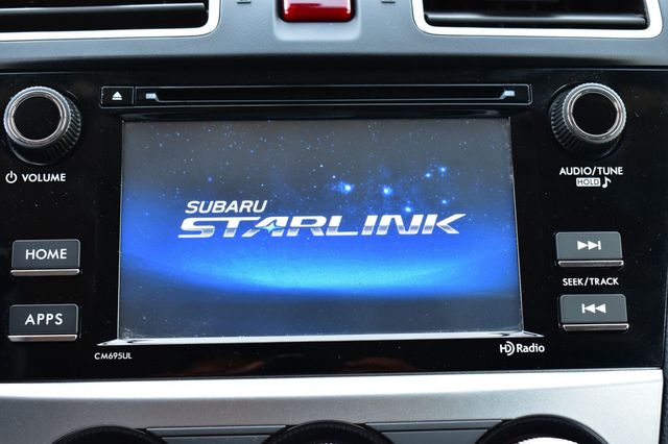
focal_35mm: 54
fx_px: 1001
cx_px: 334
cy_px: 222
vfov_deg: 25.0
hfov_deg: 36.9
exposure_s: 1/20
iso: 400
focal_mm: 36
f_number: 6.3
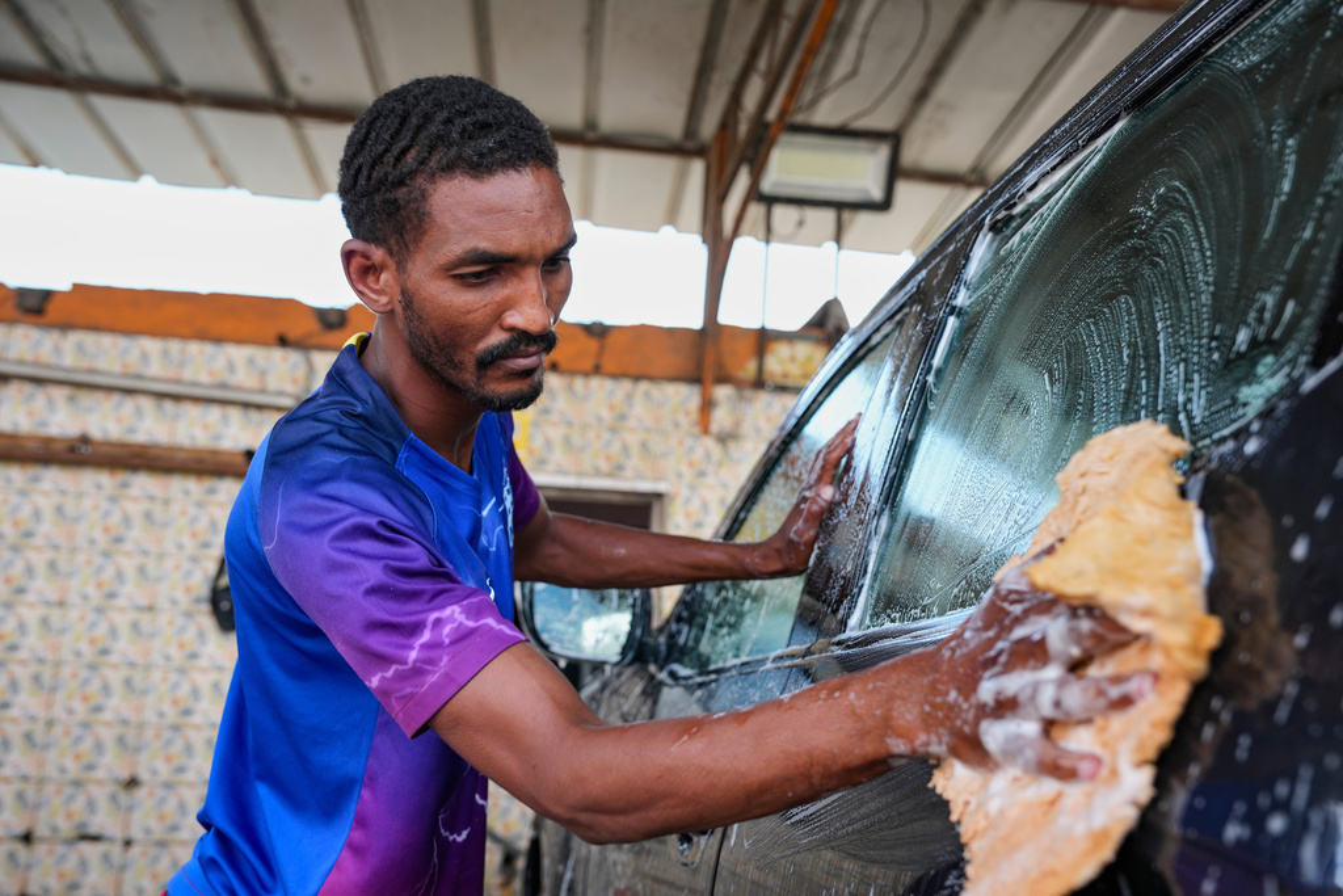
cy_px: 448
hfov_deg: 54.4
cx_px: 672
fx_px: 1306
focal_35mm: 35
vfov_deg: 37.9
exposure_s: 1/250
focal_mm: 35
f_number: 4
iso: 320
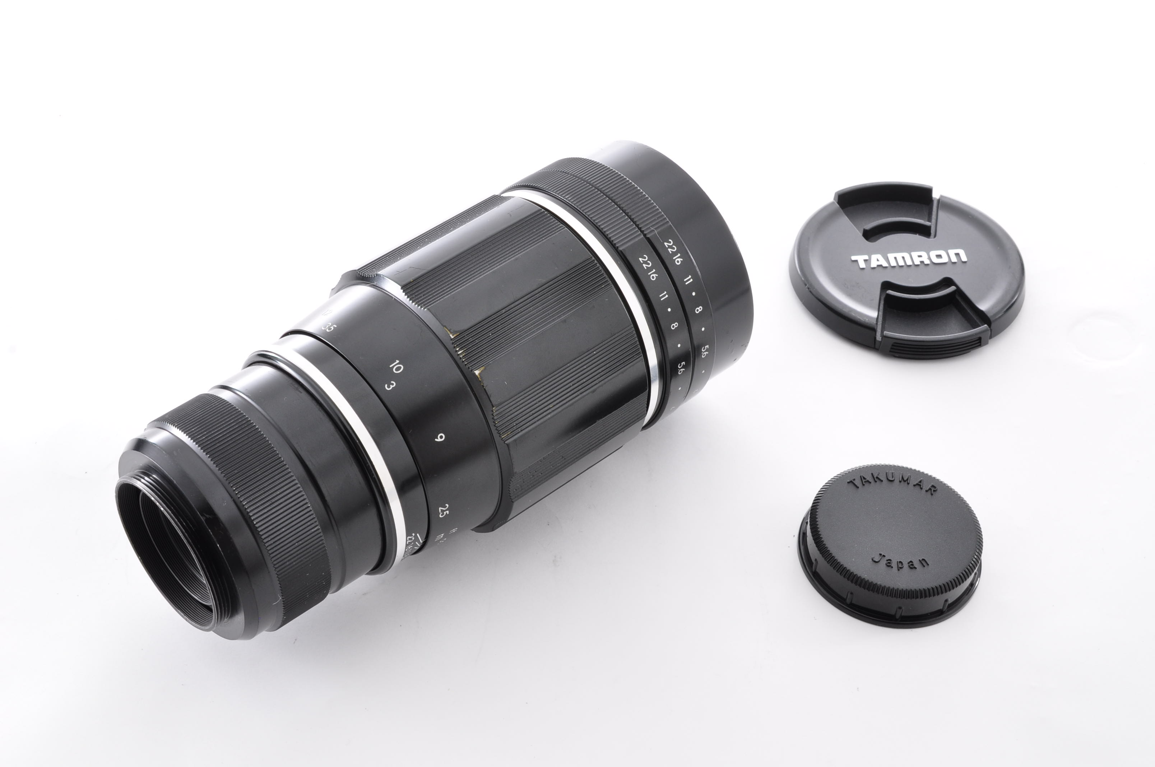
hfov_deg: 33.4
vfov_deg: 22.6
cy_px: 384
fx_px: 1923
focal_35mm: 60
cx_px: 578
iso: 200
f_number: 16
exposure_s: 1/200
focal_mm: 40
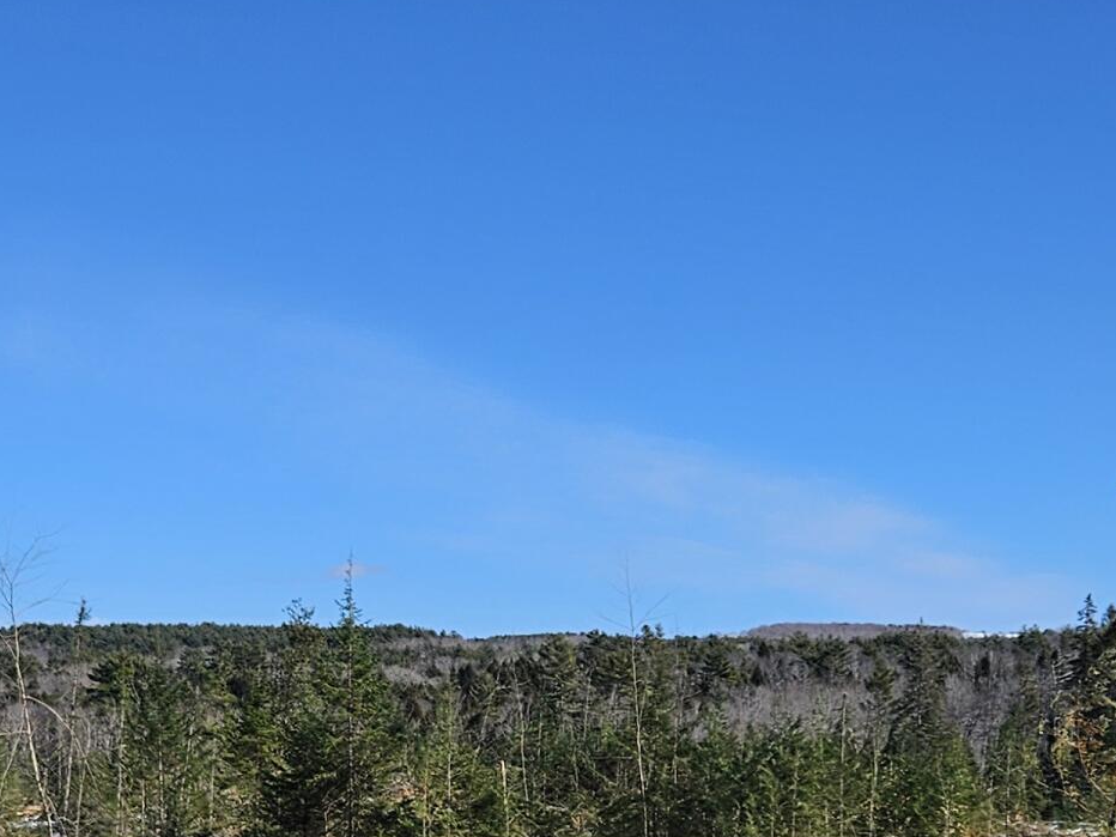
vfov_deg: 19.4
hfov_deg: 26.2
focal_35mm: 74
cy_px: 814
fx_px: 2386
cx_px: 411
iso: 25
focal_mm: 5.4
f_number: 1.8
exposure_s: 1/3667
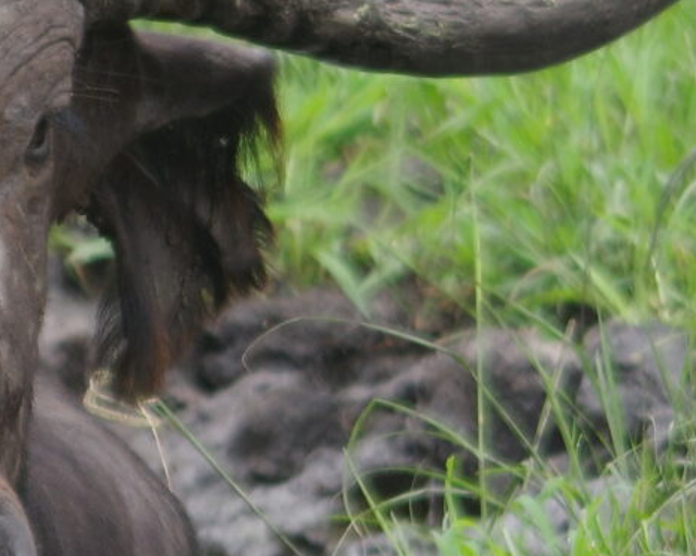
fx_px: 34413
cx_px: -224
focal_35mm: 1672
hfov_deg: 1.2
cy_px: 439
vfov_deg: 0.9
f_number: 5.6
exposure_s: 1/250
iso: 320
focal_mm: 210
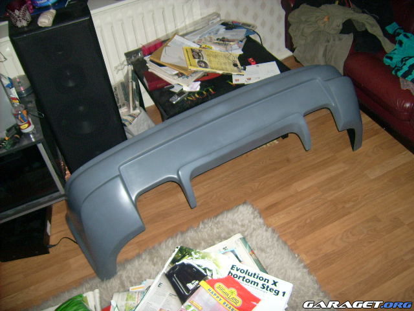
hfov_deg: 52.6
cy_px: 156
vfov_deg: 40.7
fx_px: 419
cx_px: 207
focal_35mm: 35
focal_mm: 5.95
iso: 100
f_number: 2.8
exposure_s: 1/60
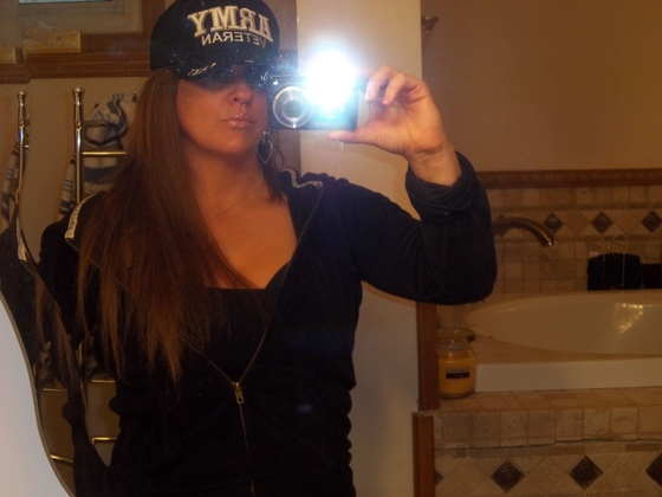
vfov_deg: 25.2
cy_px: 248
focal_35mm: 58
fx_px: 1109
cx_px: 331
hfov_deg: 33.2
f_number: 5.34
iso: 160
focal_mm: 10.42
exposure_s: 1/40
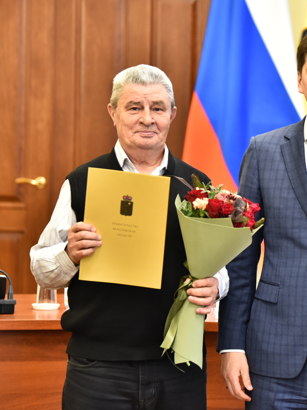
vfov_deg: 13.0
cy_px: 205
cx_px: 245
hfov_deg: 9.7
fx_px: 1797
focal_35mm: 152
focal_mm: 105
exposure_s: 1/100
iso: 2500
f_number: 3.5
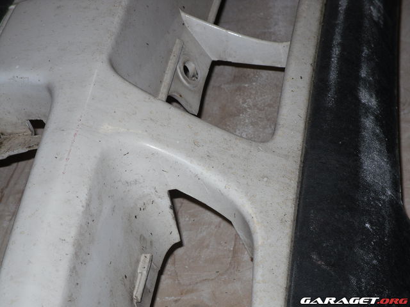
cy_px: 154
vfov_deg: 17.8
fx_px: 983
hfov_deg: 23.6
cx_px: 205
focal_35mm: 83
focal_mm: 14.79
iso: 80
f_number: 4.5
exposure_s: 1/58
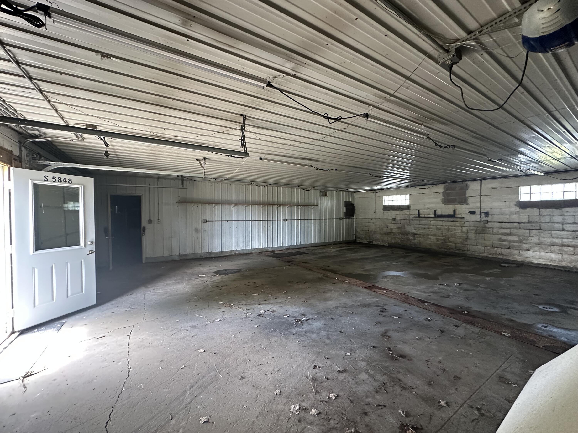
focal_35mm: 14
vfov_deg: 85.7
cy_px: 216
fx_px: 234
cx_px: 289
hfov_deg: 102.1
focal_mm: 2.22
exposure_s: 1/60
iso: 400
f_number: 2.2
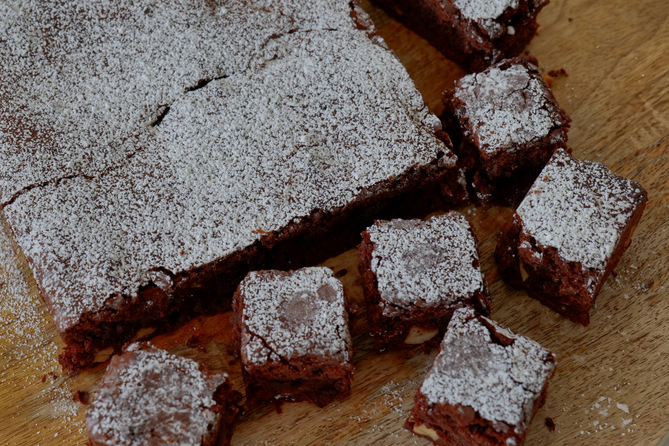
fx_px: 1356
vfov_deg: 18.7
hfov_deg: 27.7
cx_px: 271
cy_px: 193
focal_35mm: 73
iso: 500
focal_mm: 60
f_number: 8
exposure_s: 1/60
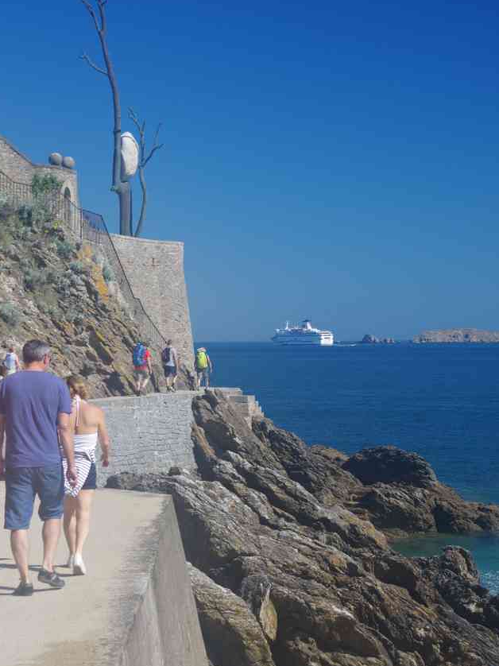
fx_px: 1819
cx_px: 258
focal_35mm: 95
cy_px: 325
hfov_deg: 15.6
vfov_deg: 20.7
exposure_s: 1/100
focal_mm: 55
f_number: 11
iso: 200
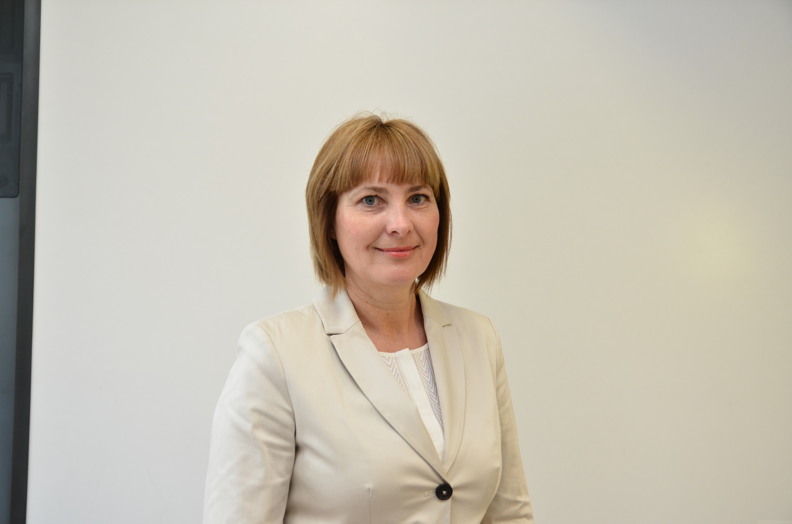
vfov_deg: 32.9
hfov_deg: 48.0
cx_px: 396
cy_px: 262
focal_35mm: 40
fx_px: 889
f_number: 3.2
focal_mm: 27
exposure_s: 1/250
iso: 400
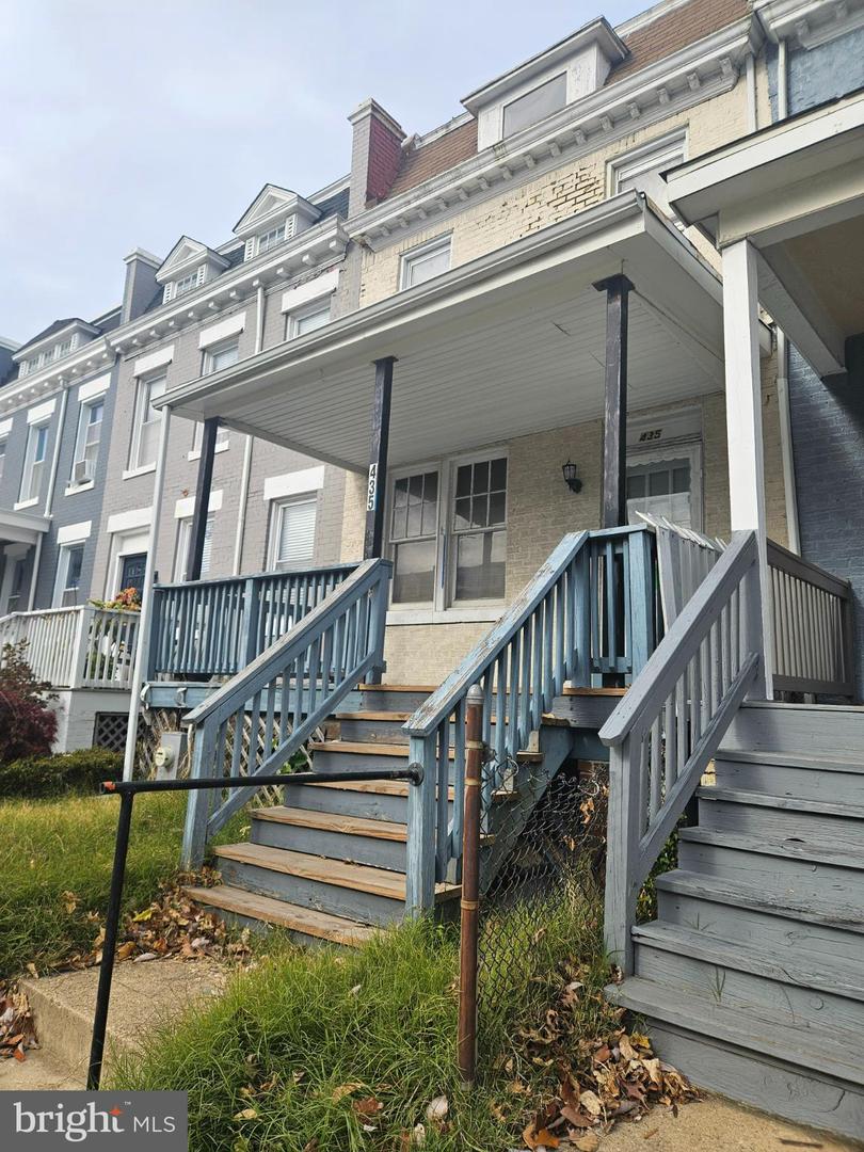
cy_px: 576
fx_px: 765
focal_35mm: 23
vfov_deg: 73.9
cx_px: 432
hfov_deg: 58.9
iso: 32
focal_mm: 5.4
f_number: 1.8
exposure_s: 1/1681
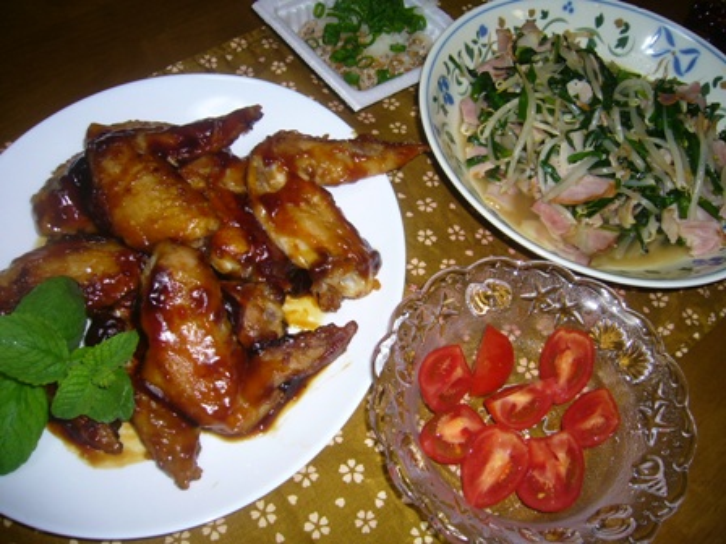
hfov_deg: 52.6
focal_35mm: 35
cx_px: 363
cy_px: 272
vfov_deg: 40.7
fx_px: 734
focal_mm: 5.8
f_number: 2.8
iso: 80
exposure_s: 1/60
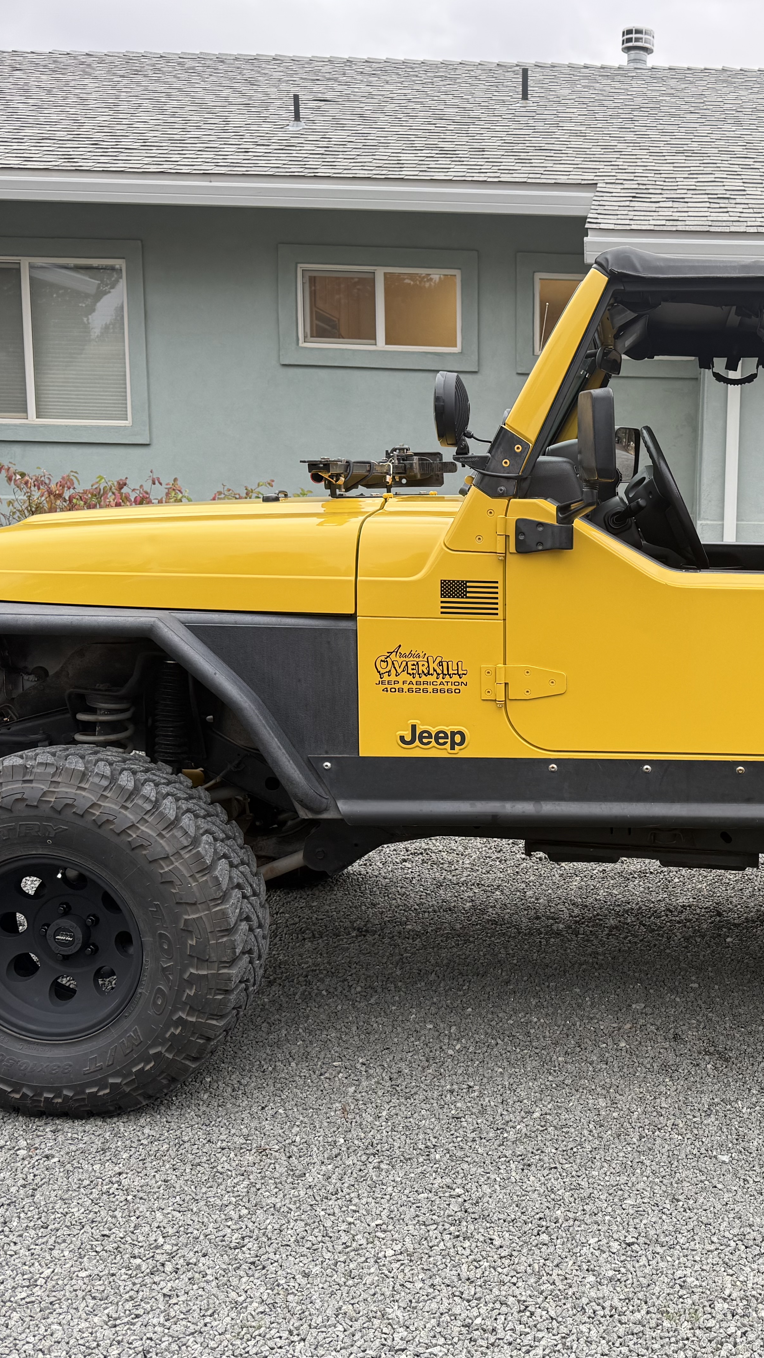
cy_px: 680
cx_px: 673
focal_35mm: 35
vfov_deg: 56.6
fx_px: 1261
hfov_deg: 32.2
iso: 80
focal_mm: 6.76
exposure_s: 1/121
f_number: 1.78
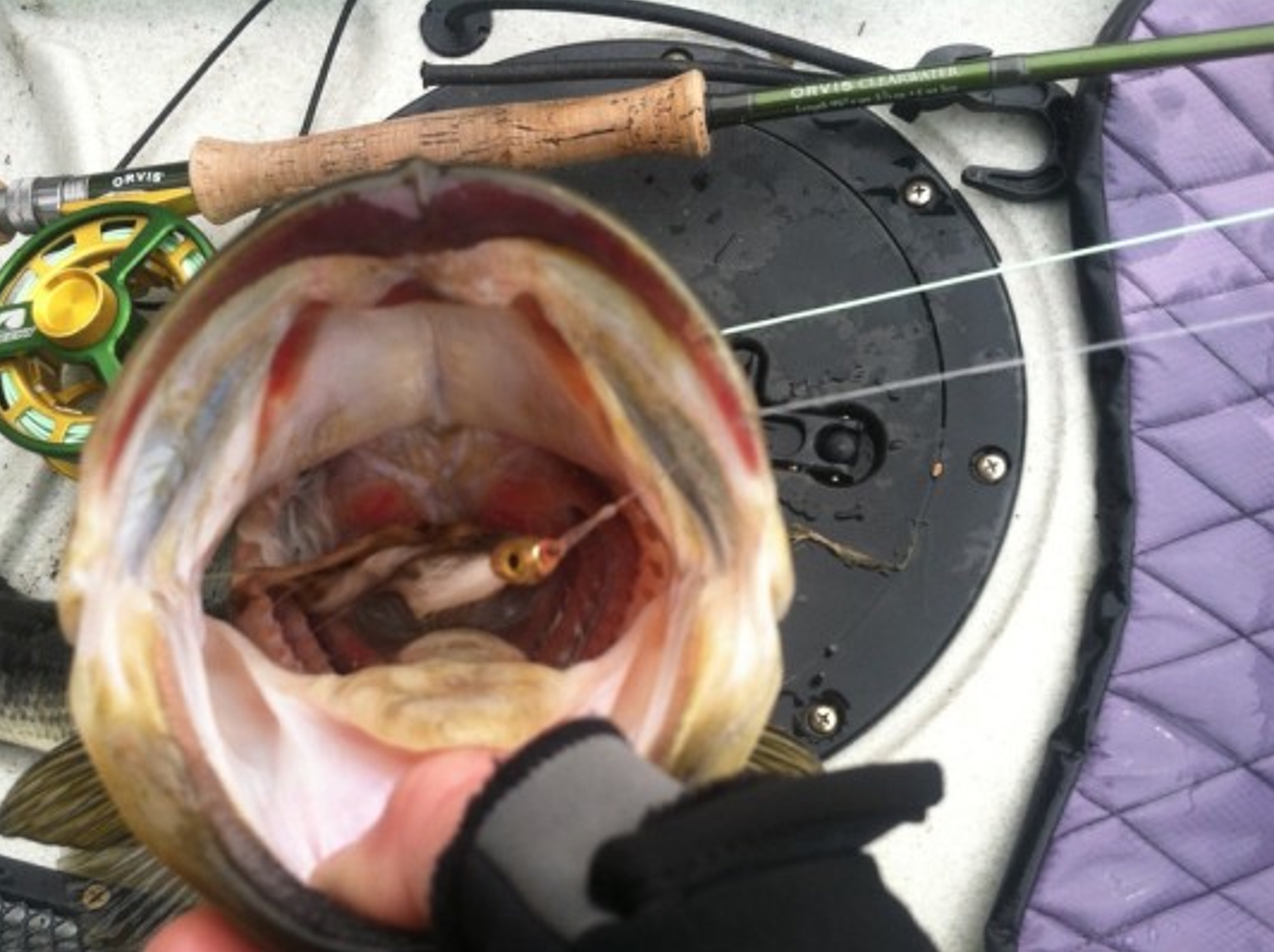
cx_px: 566
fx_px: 1543
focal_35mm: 42
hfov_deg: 44.8
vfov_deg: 34.2
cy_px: 569
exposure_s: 1/263
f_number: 2.8
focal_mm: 3.85
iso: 80
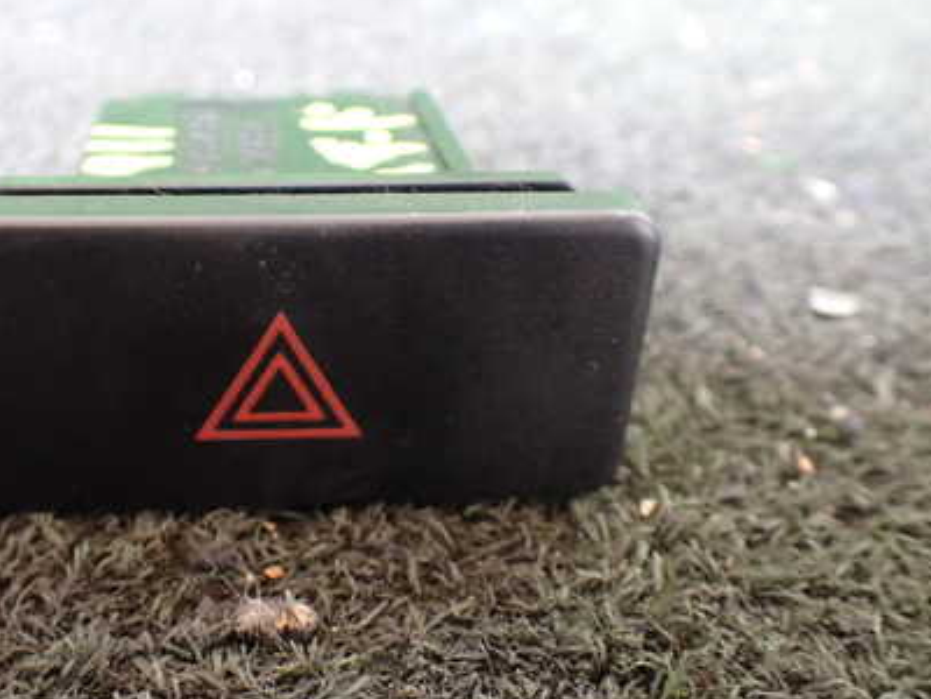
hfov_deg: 41.2
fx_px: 1210
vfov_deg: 32.2
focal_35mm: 45
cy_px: 319
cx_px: 268
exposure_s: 1/40
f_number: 2.3
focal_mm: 5.4
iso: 800
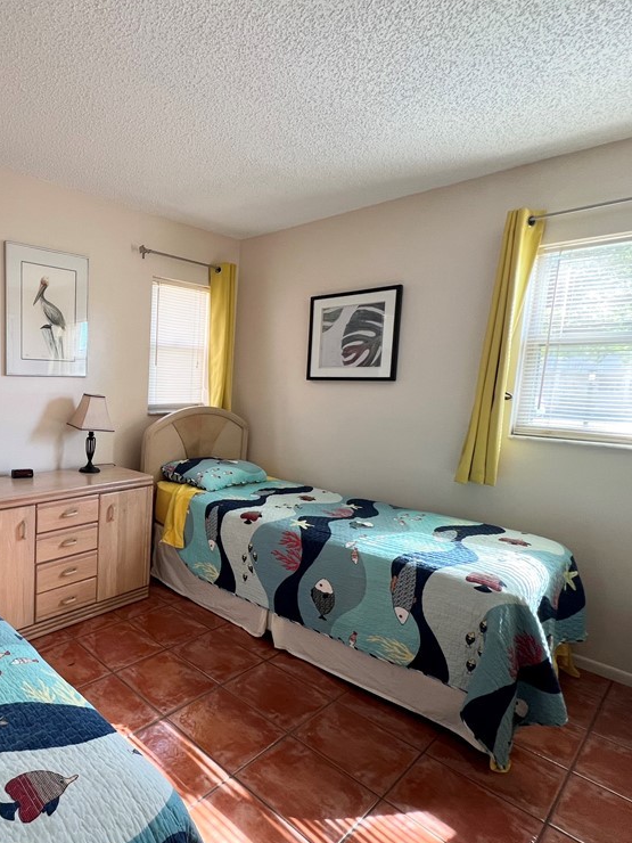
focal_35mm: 18
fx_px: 438
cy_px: 432
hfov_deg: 63.6
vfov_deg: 87.7
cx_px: 104
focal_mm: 1.57
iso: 125
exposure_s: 1/99
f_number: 1.8
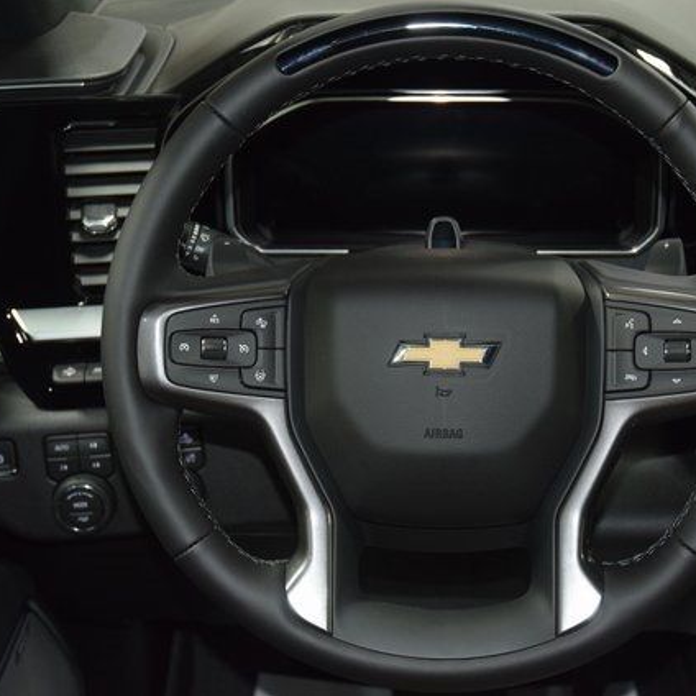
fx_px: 1357
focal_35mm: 60
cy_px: 347
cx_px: 448
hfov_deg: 28.6
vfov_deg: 28.8
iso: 1600
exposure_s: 1/40
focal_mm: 31
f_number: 4
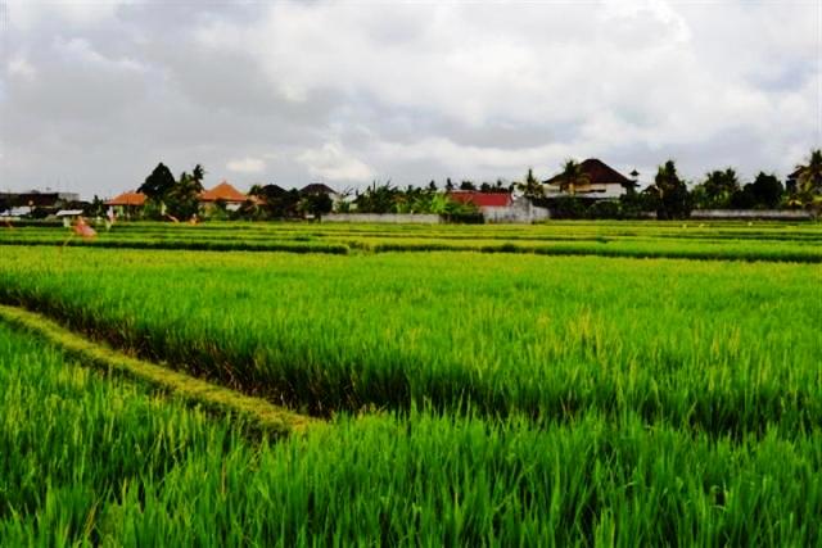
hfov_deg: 49.5
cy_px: 274
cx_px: 411
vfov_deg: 34.2
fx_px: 891
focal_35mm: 39
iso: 100
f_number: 7.1
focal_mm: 26
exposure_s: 1/200
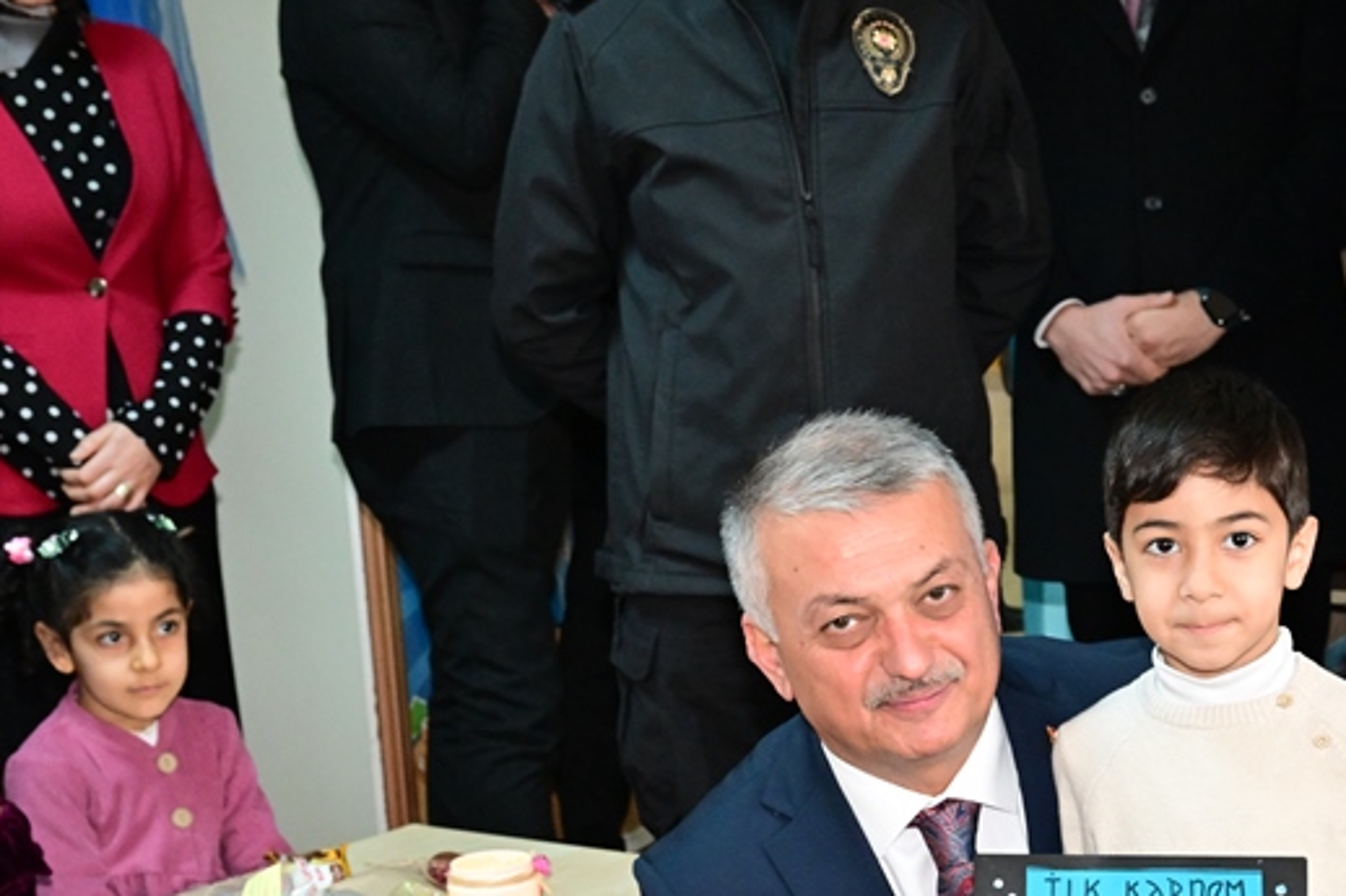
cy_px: 791
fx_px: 3401
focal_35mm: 91
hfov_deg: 22.2
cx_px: 1026
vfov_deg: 14.9
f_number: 8
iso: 4500
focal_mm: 46
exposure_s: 1/60
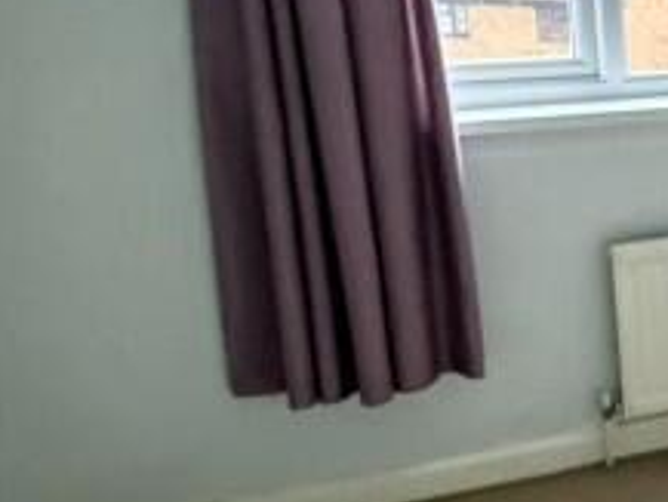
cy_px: 256
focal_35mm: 66
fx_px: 1274
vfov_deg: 22.3
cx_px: 1025
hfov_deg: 23.2
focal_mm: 2.22
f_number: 2.2
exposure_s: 1/60
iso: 640
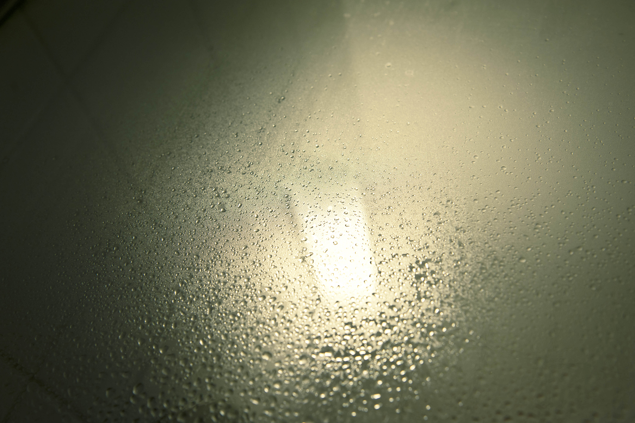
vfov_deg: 35.0
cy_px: 212
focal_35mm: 38
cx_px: 318
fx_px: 670
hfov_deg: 50.7
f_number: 5.6
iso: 800
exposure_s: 1/100
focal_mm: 38
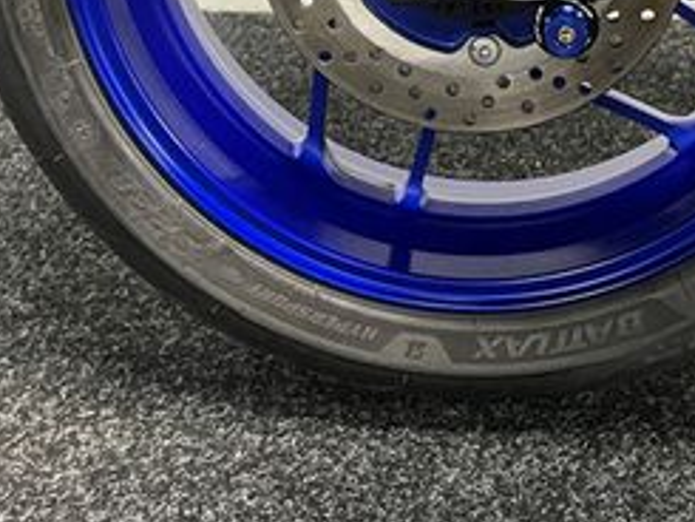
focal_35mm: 68
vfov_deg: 19.9
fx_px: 1366
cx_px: 499
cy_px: -153
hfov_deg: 28.2
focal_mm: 5.1
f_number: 1.6
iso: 320
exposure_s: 1/50
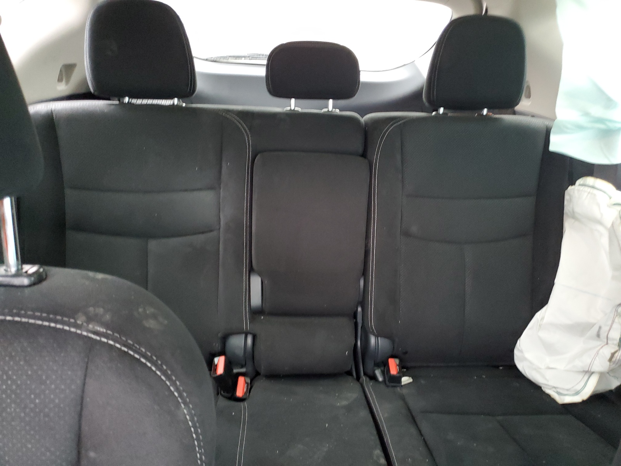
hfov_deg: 67.3
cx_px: 310
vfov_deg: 53.1
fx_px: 466
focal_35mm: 26
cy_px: 233
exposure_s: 1/30
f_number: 1.5
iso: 345
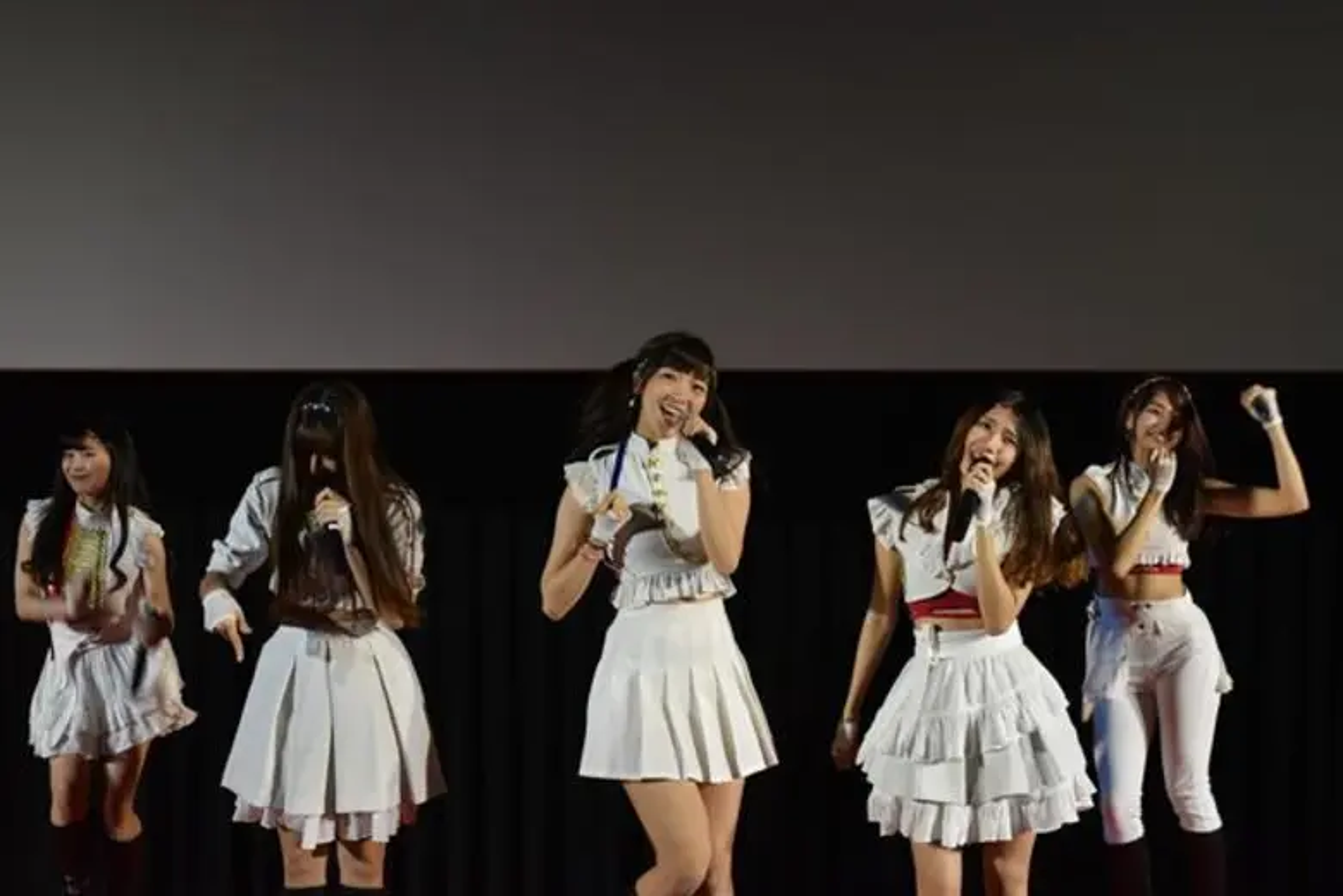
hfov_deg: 32.4
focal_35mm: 62
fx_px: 2313
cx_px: 672
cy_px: 448
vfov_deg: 21.9
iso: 1250
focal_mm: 62
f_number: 5
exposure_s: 1/100
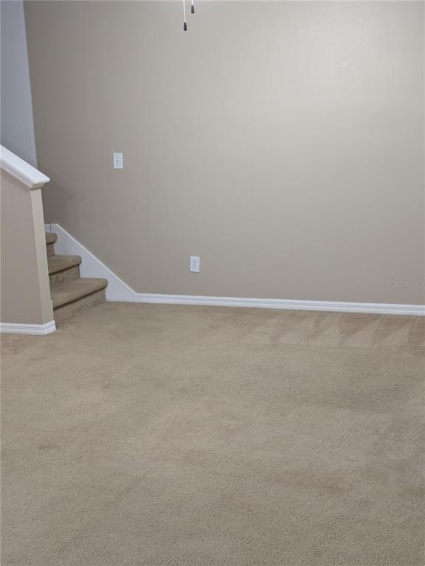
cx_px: 212
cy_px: 283
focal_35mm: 51
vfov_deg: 37.5
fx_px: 835
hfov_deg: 28.6
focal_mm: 5.43
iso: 195
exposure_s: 1/24
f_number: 1.89
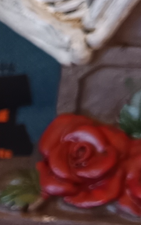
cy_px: 218
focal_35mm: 167
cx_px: -281
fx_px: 1026
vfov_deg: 12.4
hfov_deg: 7.0
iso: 236
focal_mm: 5.31
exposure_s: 1/50
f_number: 1.7
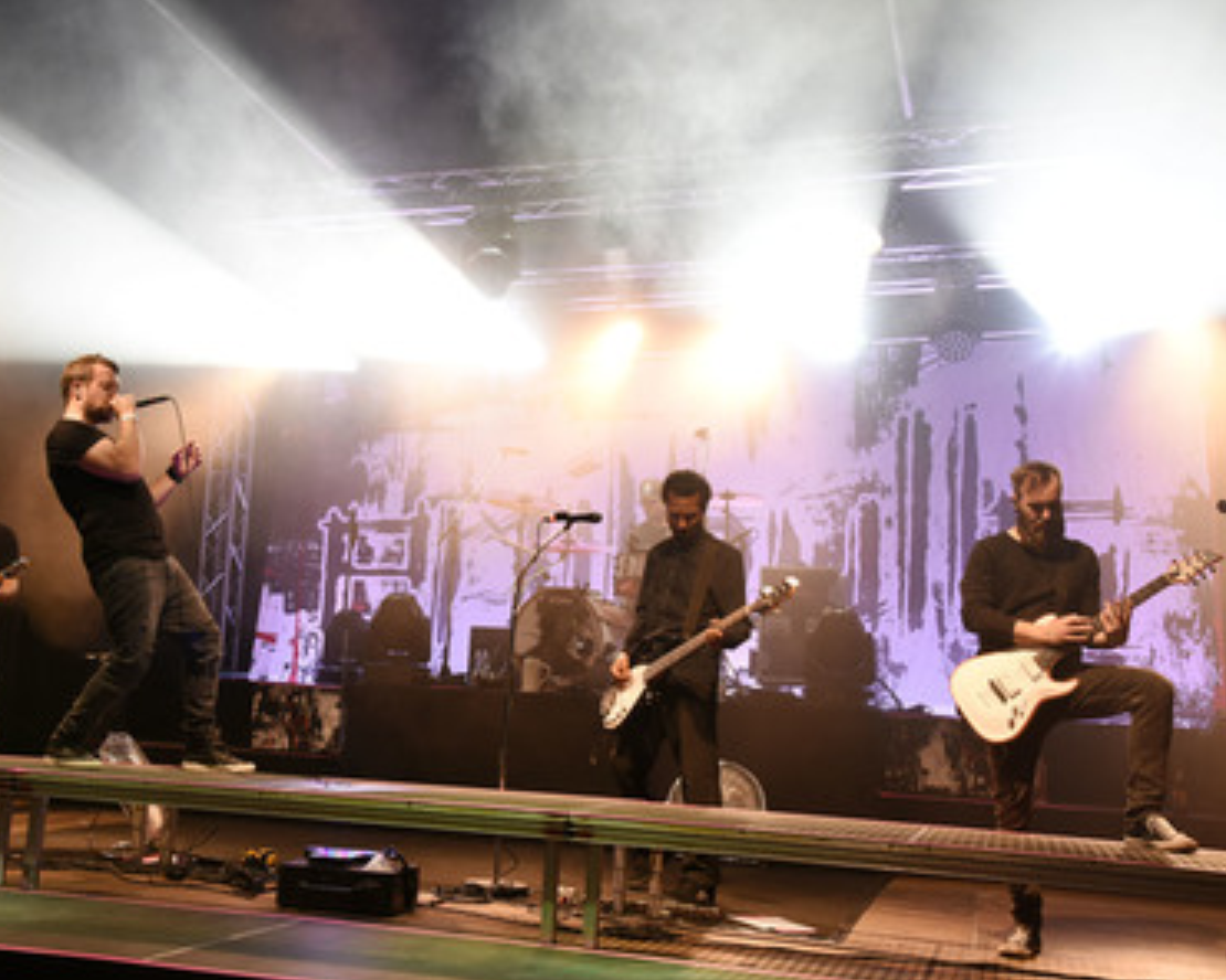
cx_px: 515
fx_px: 1451
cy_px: 493
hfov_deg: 45.6
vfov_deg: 37.3
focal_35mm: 40
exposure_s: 1/60
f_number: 6.3
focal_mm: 35
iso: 2000
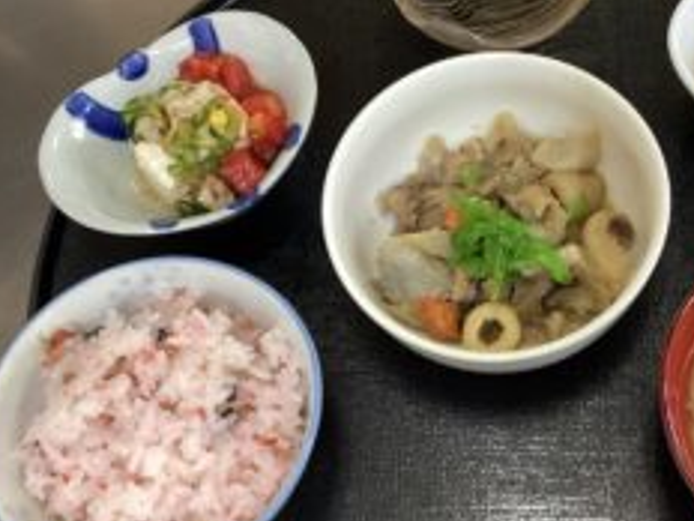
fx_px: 1002
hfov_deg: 37.2
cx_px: 528
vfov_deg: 29.1
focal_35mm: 50
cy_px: 271
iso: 250
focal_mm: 3.3
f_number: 2.4
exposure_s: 1/50
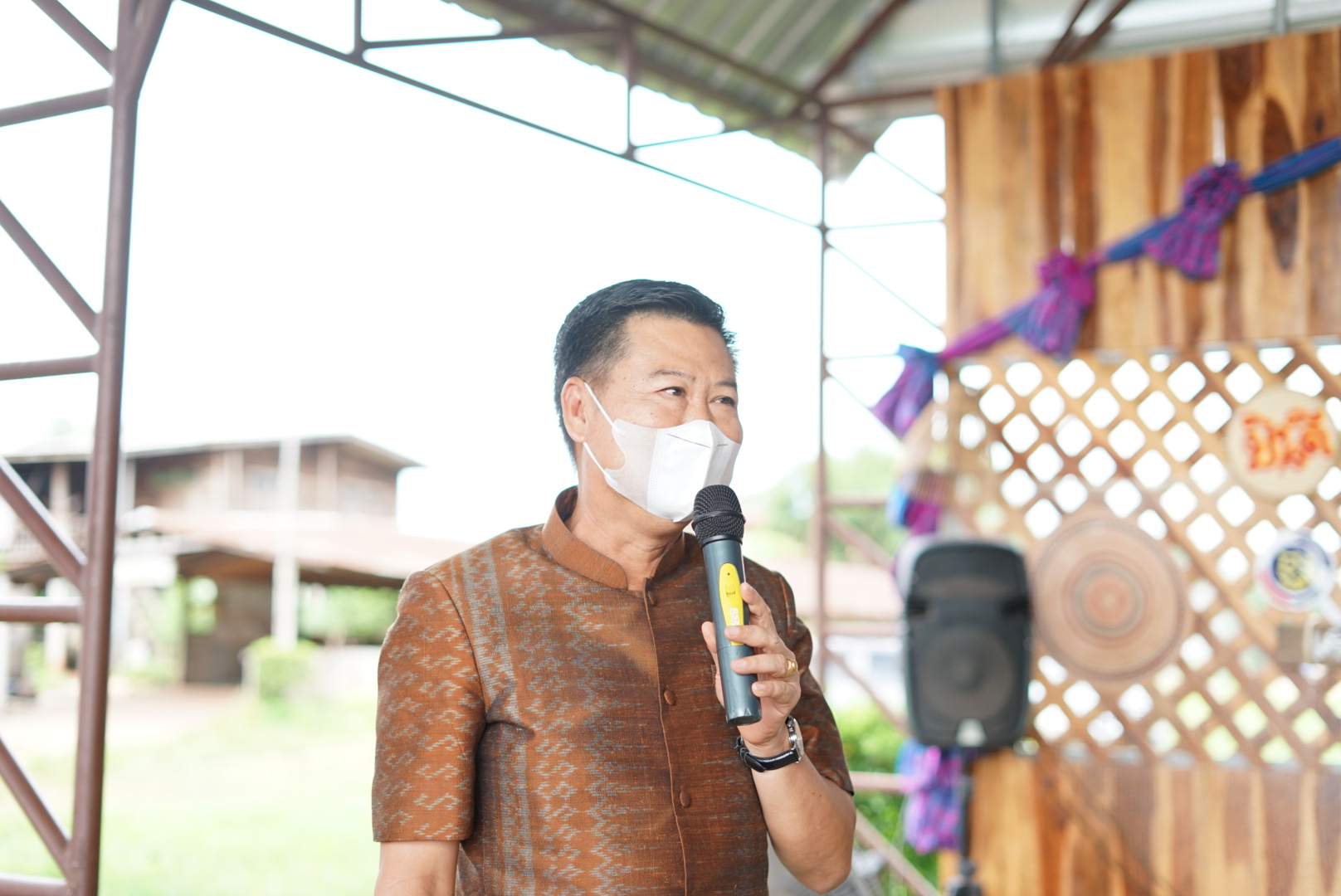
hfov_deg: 39.6
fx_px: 1864
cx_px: 670
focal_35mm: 50
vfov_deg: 27.0
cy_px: 448
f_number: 2.2
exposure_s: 1/500
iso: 400
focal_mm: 50
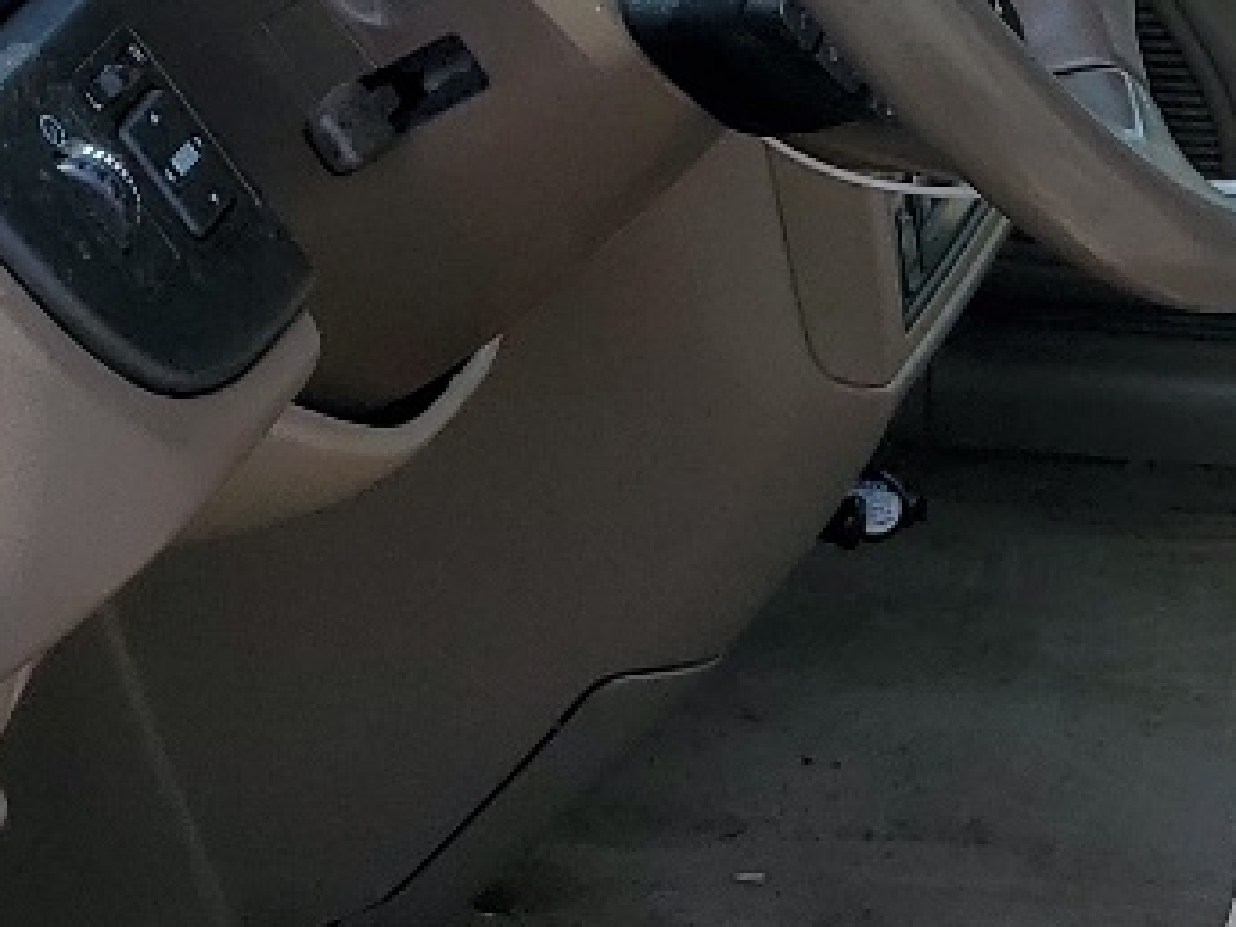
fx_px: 4320
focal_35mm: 121
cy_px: 532
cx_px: 1735
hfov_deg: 15.3
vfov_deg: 12.2
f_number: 1.5
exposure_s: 1/1667
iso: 50
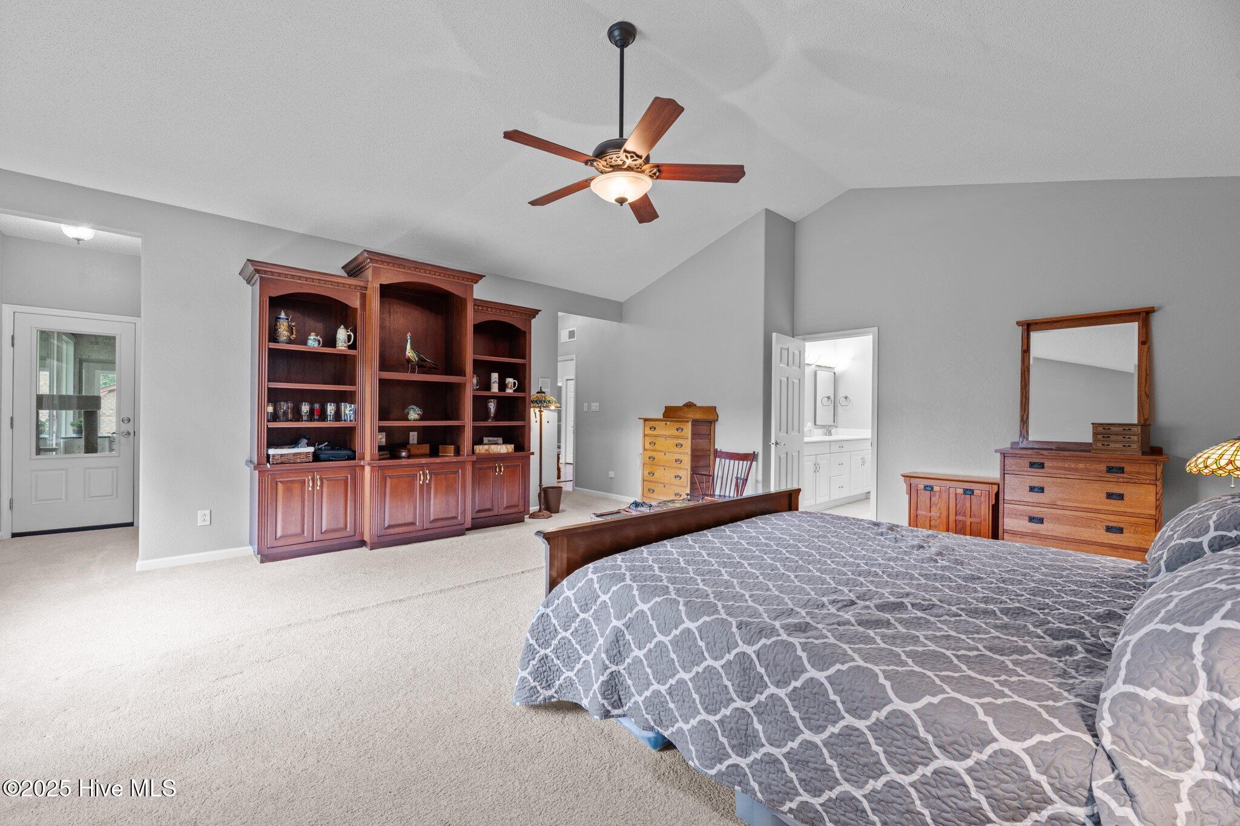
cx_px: 620
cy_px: 413
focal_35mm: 14
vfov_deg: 81.2
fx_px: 482
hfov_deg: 104.3
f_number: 9
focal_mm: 14
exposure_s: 2
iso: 100
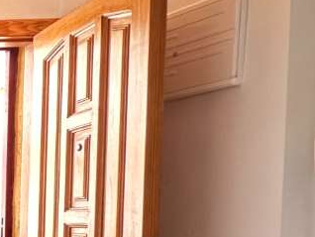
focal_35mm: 66
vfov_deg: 21.4
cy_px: 246
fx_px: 601
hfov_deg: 16.5
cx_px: -393
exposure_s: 1/100
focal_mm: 2.22
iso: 200
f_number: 2.2
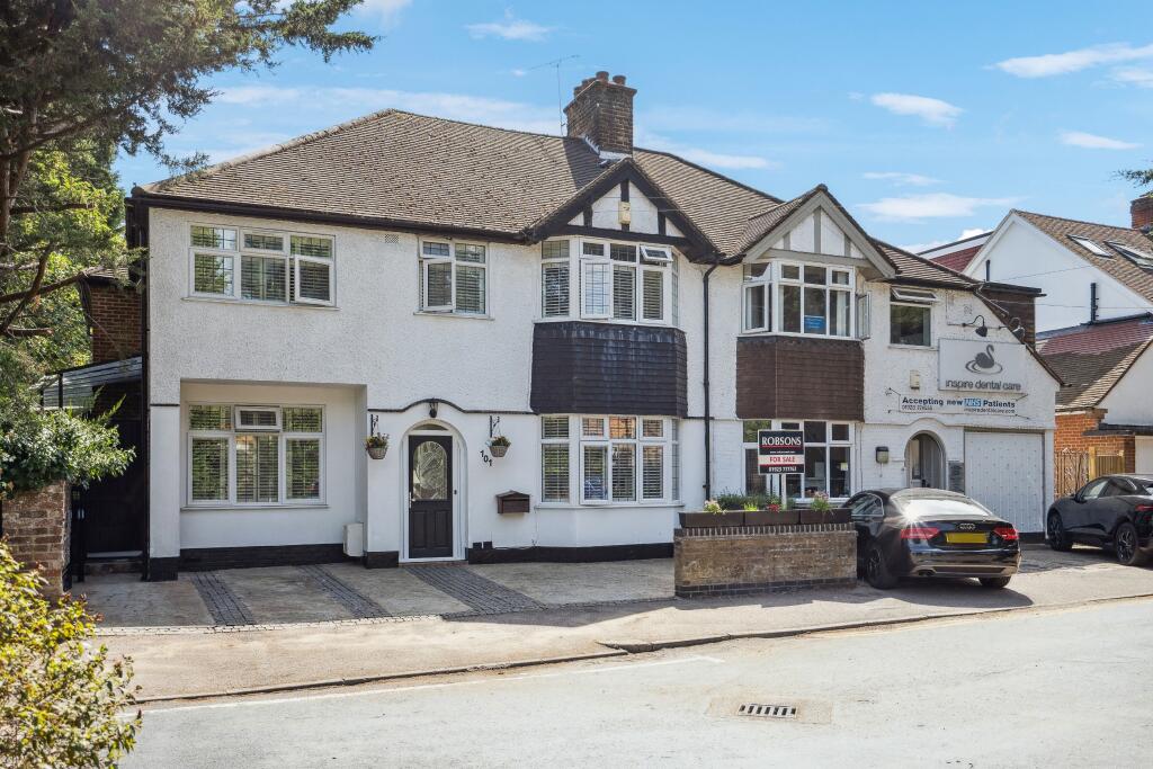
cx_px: 576
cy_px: 384
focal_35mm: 29
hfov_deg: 63.7
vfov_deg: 45.0
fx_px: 929
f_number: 5.6
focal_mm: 29
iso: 640
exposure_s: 1/800
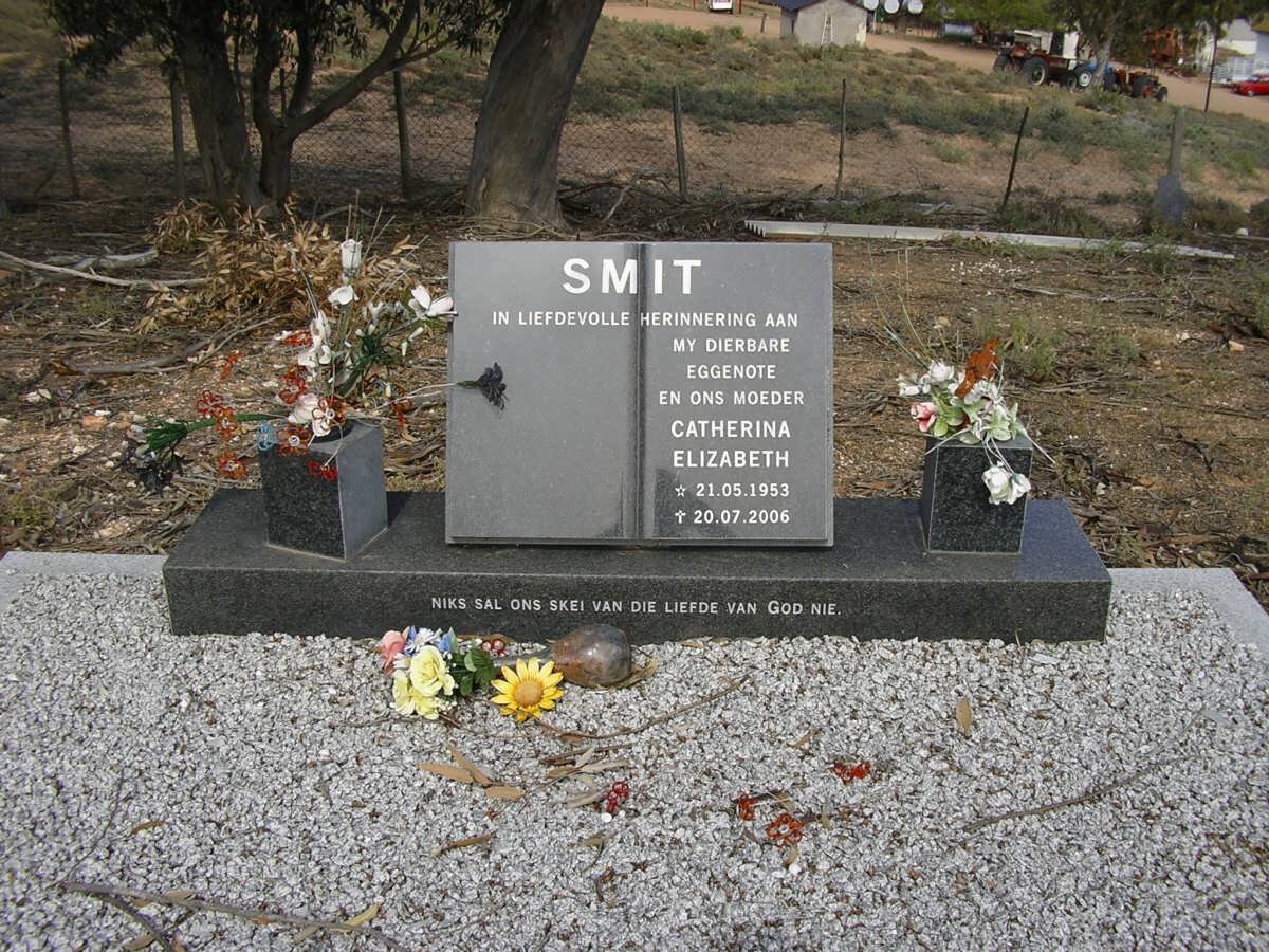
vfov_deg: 37.7
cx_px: 634
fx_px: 1393
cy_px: 476
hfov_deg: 49.0
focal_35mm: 38
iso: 50
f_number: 4.1
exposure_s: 1/320
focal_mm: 5.8
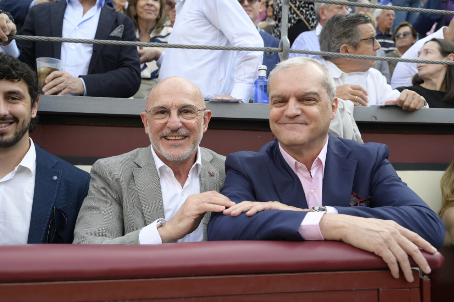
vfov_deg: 36.8
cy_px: 151
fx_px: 454
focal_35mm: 36
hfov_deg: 53.2
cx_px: 227
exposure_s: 1/800
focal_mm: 36
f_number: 4.5
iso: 640
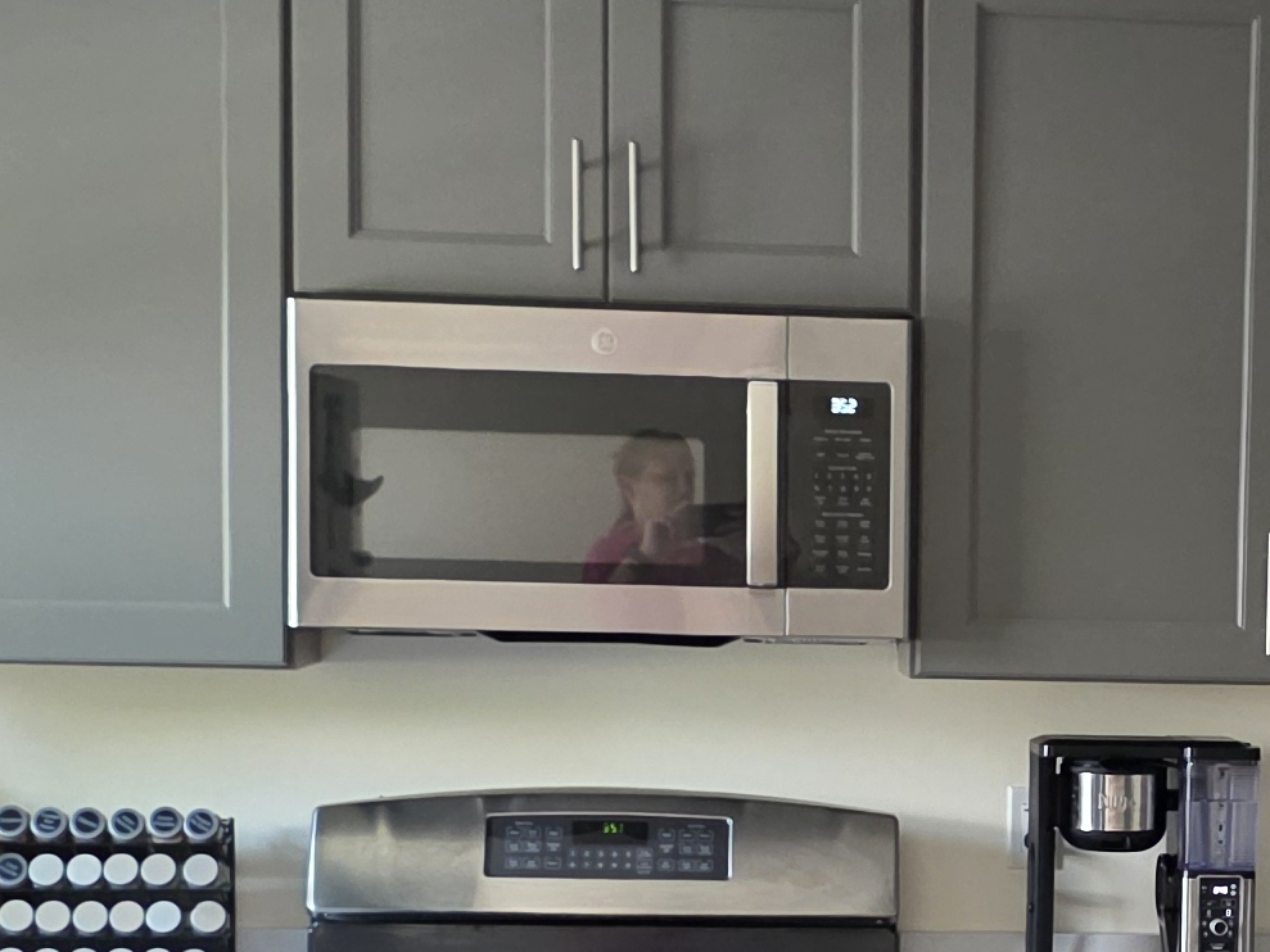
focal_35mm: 93
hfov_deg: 20.7
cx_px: 1108
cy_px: 863
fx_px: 3412
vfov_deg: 15.7
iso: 500
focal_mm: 6.3
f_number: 1.7
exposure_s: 1/120
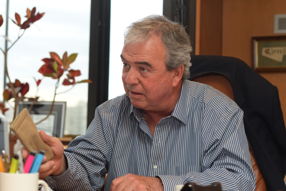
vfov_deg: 18.2
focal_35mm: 75
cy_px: 96
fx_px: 596
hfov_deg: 27.0
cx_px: 143
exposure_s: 1/320
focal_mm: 50
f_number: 2.8
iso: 400
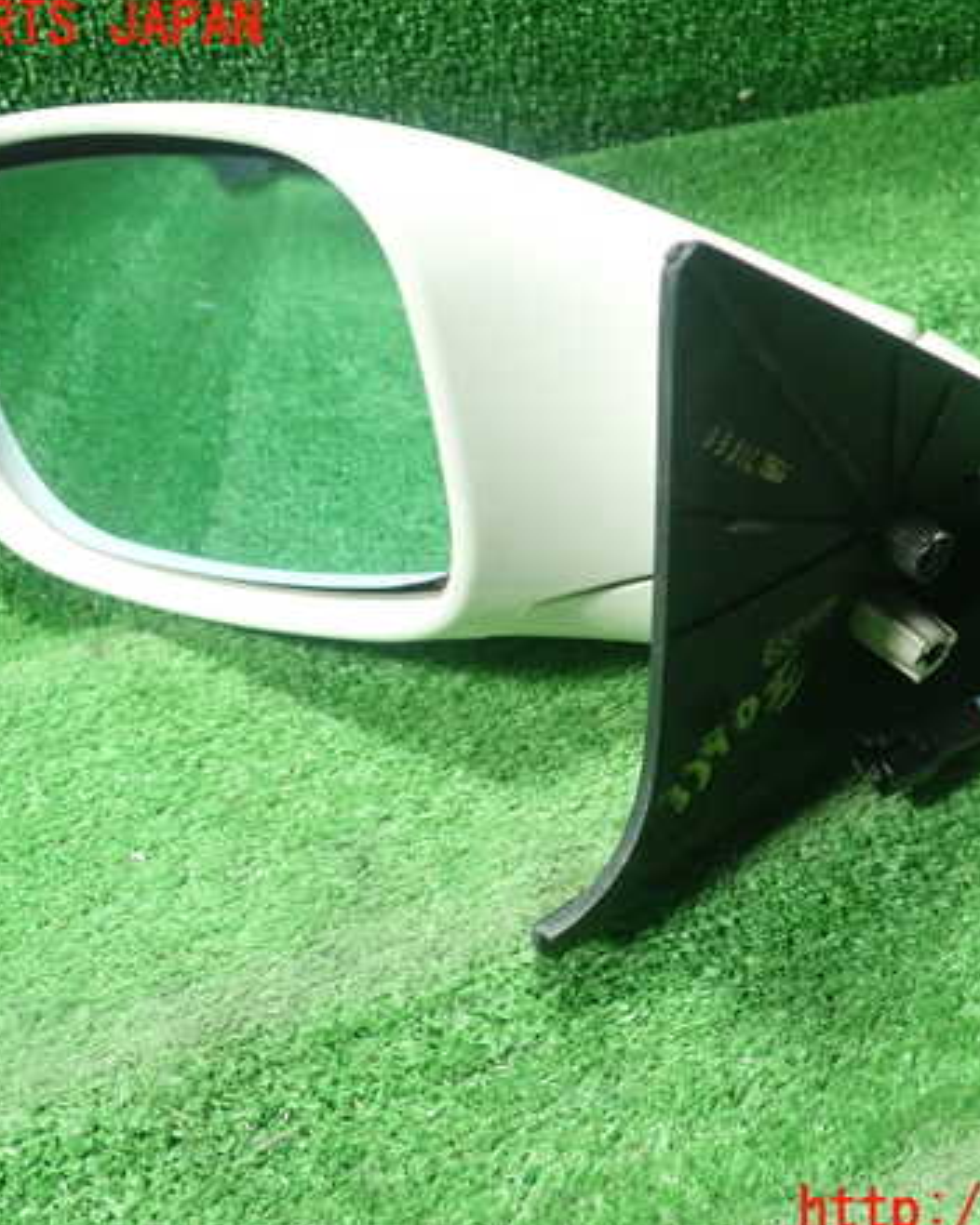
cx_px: 592
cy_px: 619
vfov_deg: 45.8
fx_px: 1451
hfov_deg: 37.2
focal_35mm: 40
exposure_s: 1/125
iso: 800
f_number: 2.3
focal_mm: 5.5
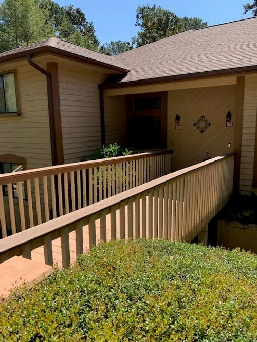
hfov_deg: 53.0
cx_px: 128
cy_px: 171
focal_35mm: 26
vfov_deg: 67.3
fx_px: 257
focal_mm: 4.25
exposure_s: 1/871
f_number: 1.8
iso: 25
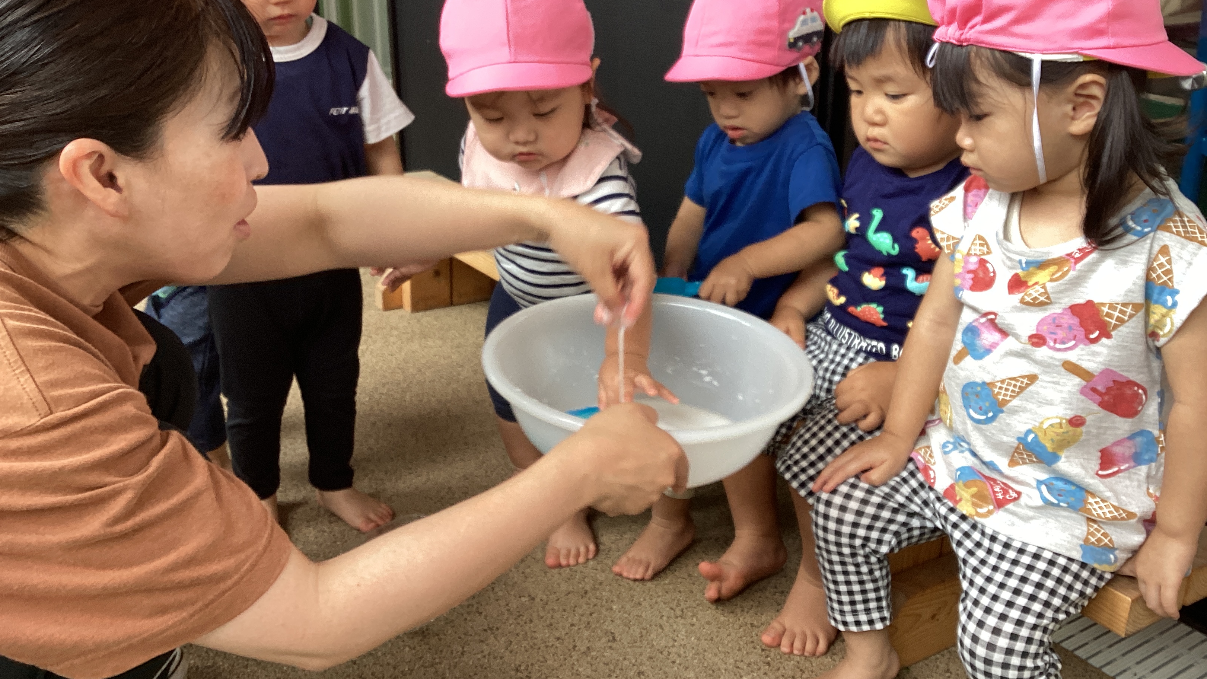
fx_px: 1088
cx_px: 600
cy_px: 280
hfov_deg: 58.0
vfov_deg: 34.6
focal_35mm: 34
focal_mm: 3.3
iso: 64
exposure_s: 1/50
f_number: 2.4
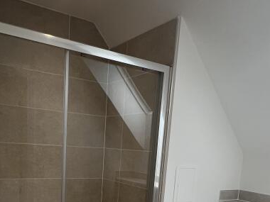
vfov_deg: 36.4
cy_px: 204
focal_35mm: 35
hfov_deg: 52.4
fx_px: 273
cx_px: 112
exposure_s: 1/99
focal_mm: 1.57
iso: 50
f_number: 1.8
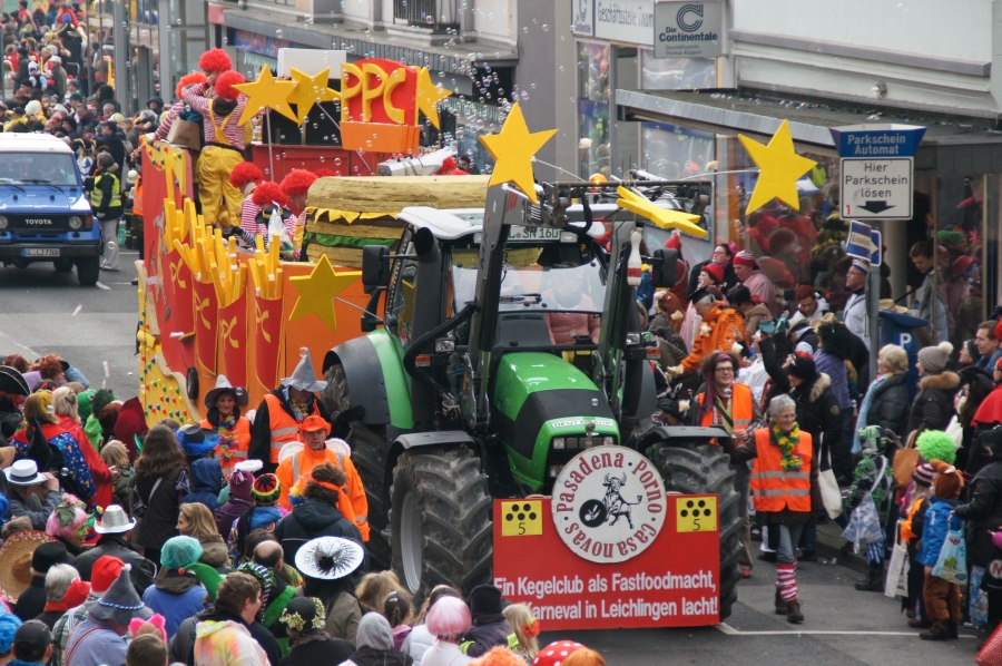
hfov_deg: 10.2
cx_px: 501
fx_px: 5630
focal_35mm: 202
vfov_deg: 6.8
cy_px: 333
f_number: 6.3
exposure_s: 1/200
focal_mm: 135
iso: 800
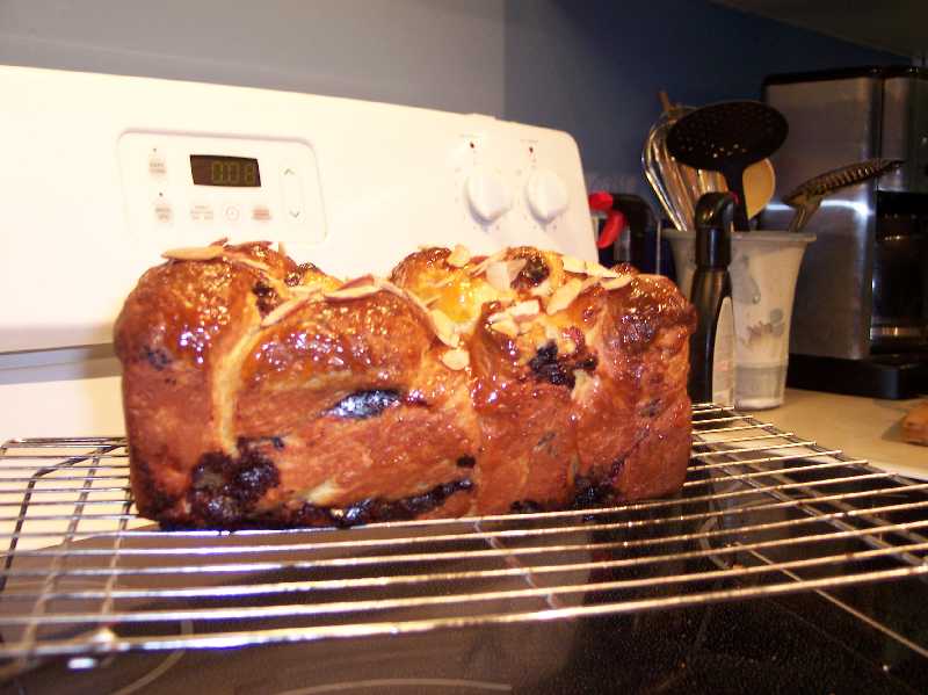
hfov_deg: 49.0
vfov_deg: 37.7
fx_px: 1018
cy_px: 348
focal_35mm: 38
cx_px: 464
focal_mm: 8
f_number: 2.8
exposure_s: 1/30
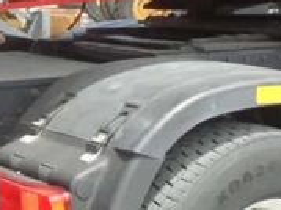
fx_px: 941
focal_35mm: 116
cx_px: 13
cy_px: 16
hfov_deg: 16.7
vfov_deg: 12.6
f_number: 3.2
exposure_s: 1/320
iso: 100
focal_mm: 4.6
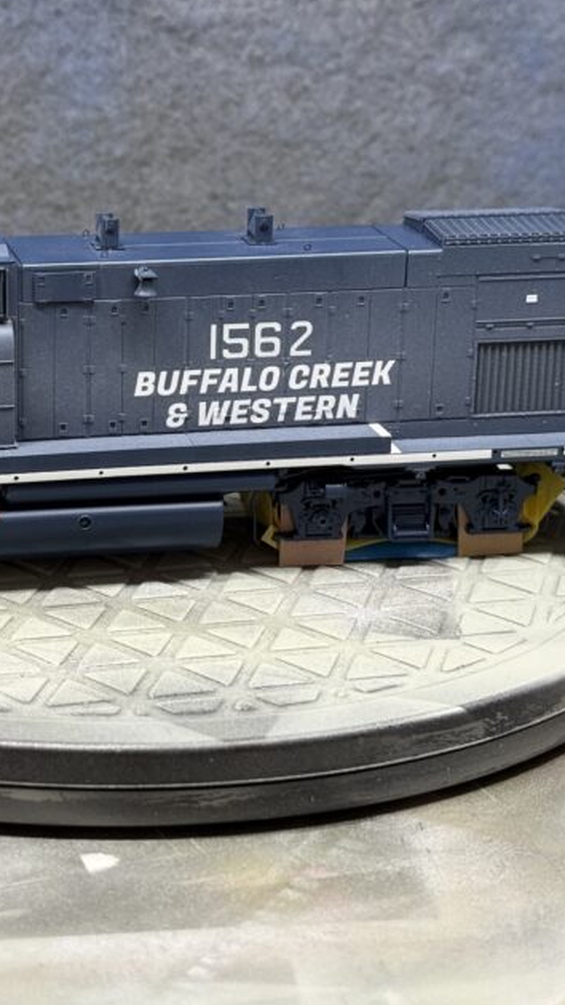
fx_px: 2266
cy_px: 410
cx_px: 96
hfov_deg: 14.1
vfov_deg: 25.0
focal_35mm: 85
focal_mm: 6.76
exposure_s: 1/62
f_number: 1.78
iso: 100
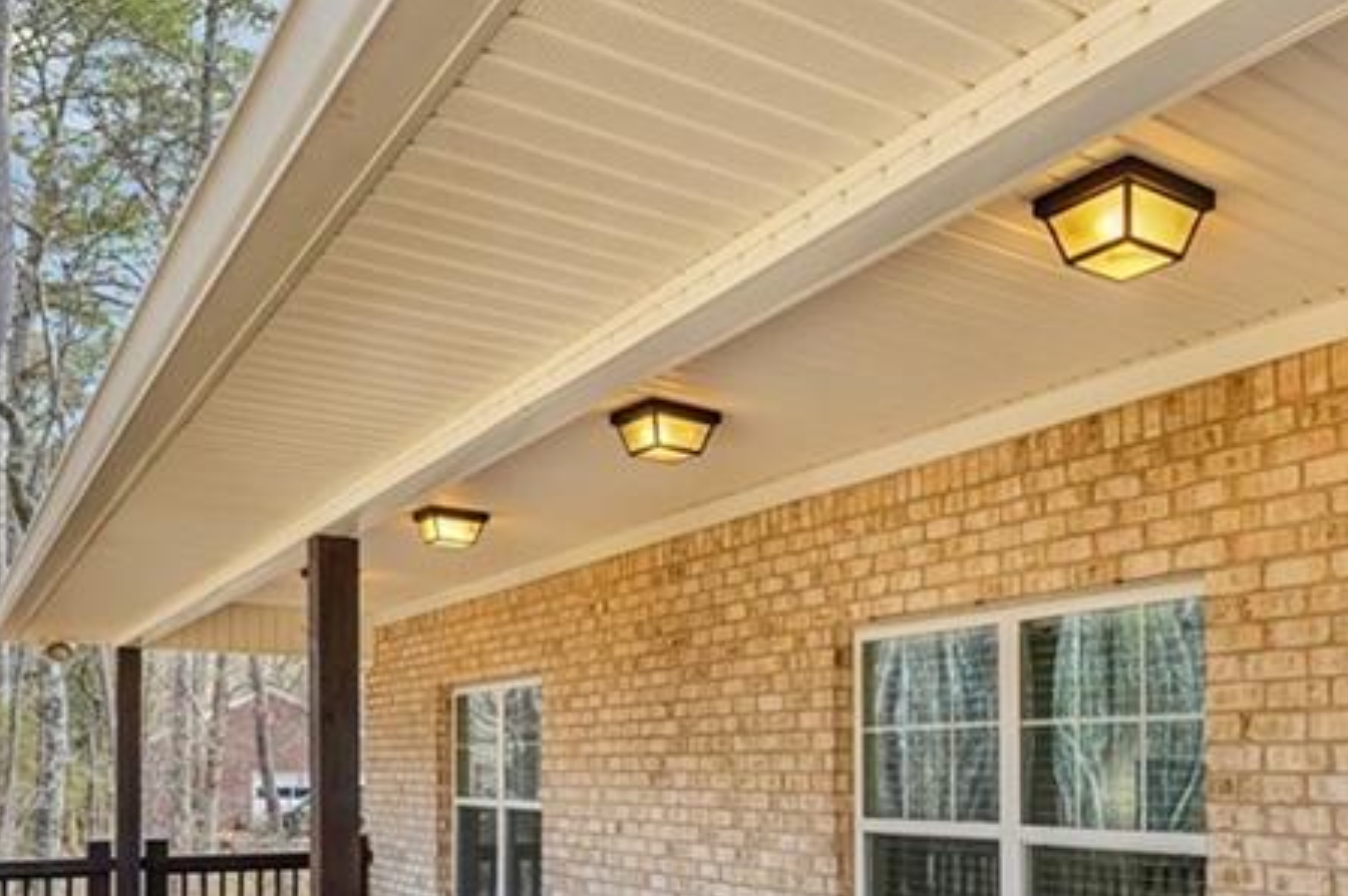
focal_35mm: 32
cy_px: 822
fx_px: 1197
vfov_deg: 38.0
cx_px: 927
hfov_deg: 57.1
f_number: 8
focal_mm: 14
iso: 320
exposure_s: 1/80
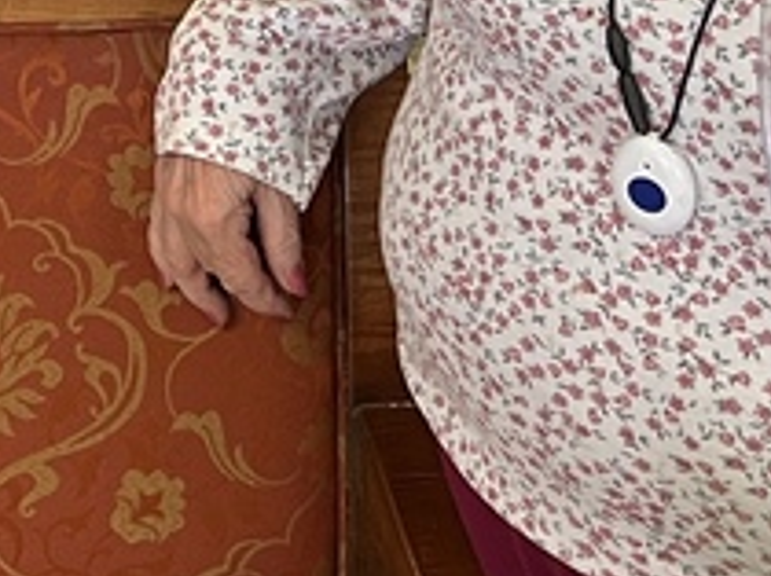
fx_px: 2825
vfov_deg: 11.0
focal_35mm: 127
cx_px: -209
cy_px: -385
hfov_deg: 14.9
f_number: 1.5
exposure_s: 1/60
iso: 200
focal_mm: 5.7
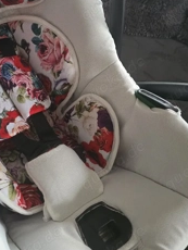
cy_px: 92
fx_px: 289
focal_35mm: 40
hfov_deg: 35.4
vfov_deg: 46.3
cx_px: 53
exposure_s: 1/120
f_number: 1.7
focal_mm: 6.3
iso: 1600
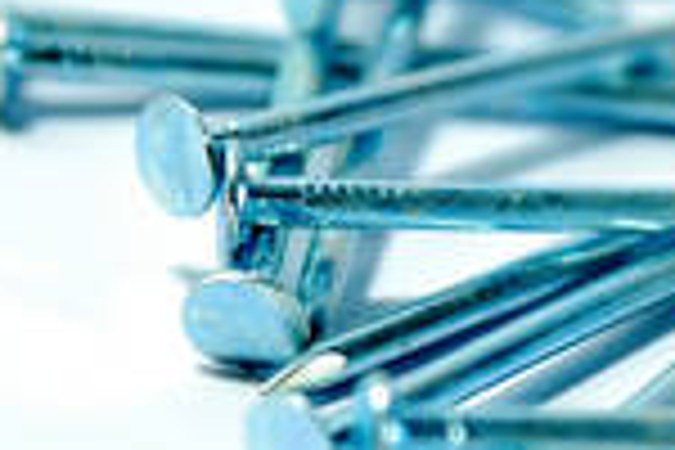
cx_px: 639
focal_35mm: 384
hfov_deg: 5.4
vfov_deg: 3.6
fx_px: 7190
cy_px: 182
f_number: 4.5
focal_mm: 85
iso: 400
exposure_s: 1/25
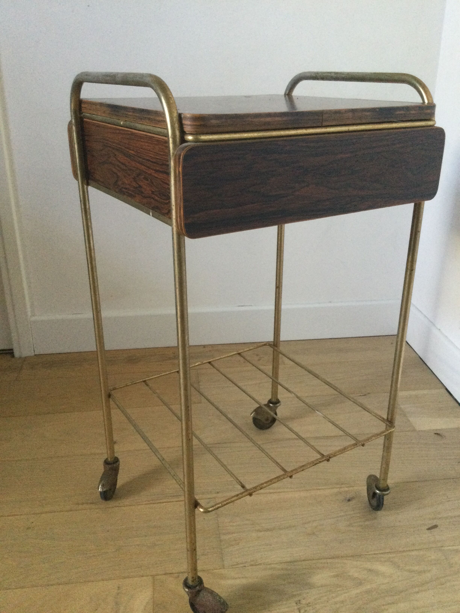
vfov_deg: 58.4
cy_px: 306
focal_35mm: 31
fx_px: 549
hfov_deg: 45.4
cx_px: 230
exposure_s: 1/33
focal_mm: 3.3
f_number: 2.4
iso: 200
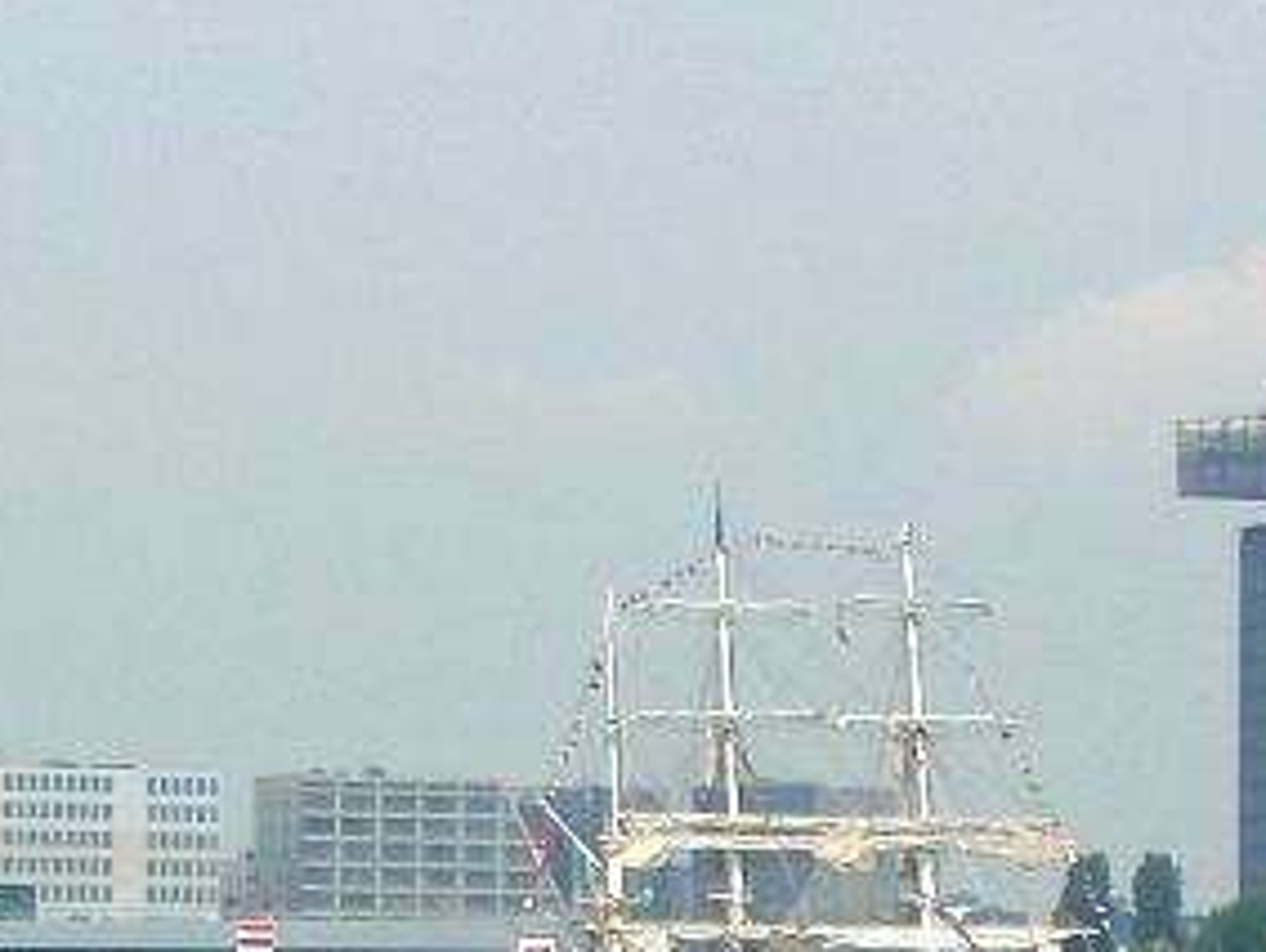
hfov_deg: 3.5
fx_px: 20910
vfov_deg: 2.6
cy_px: 487
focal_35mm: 571
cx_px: -461
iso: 80
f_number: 5
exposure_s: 1/500
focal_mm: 25.9
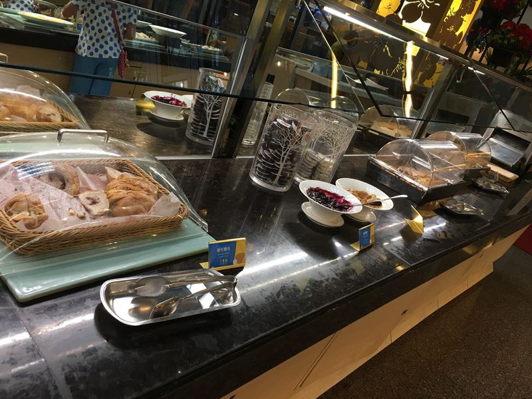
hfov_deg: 61.7
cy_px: 200
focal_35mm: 29
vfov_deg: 48.2
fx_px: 446
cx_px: 266
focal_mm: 4.15
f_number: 2.2
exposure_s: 1/17
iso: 40
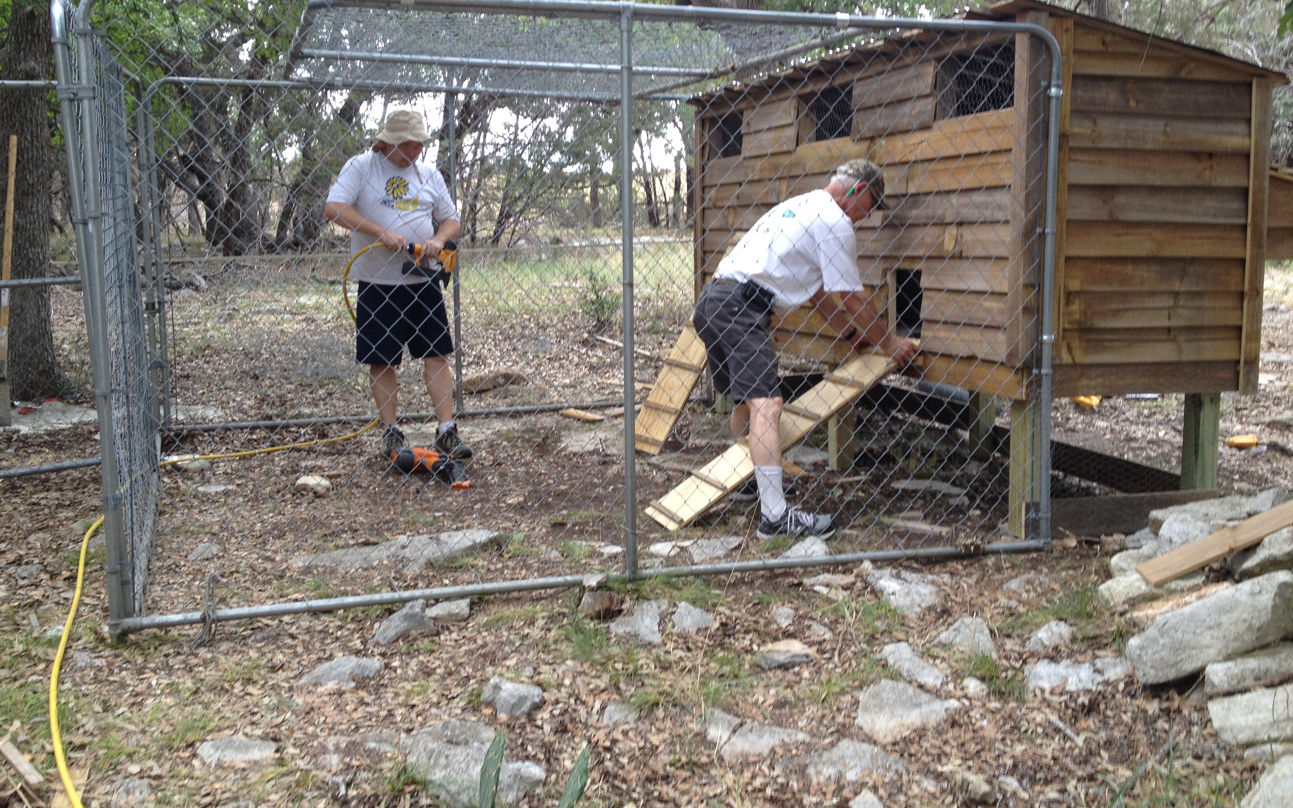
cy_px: 358
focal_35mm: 38
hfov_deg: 51.5
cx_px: 635
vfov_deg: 33.5
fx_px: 1339
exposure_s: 1/120
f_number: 2.4
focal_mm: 4.28
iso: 80
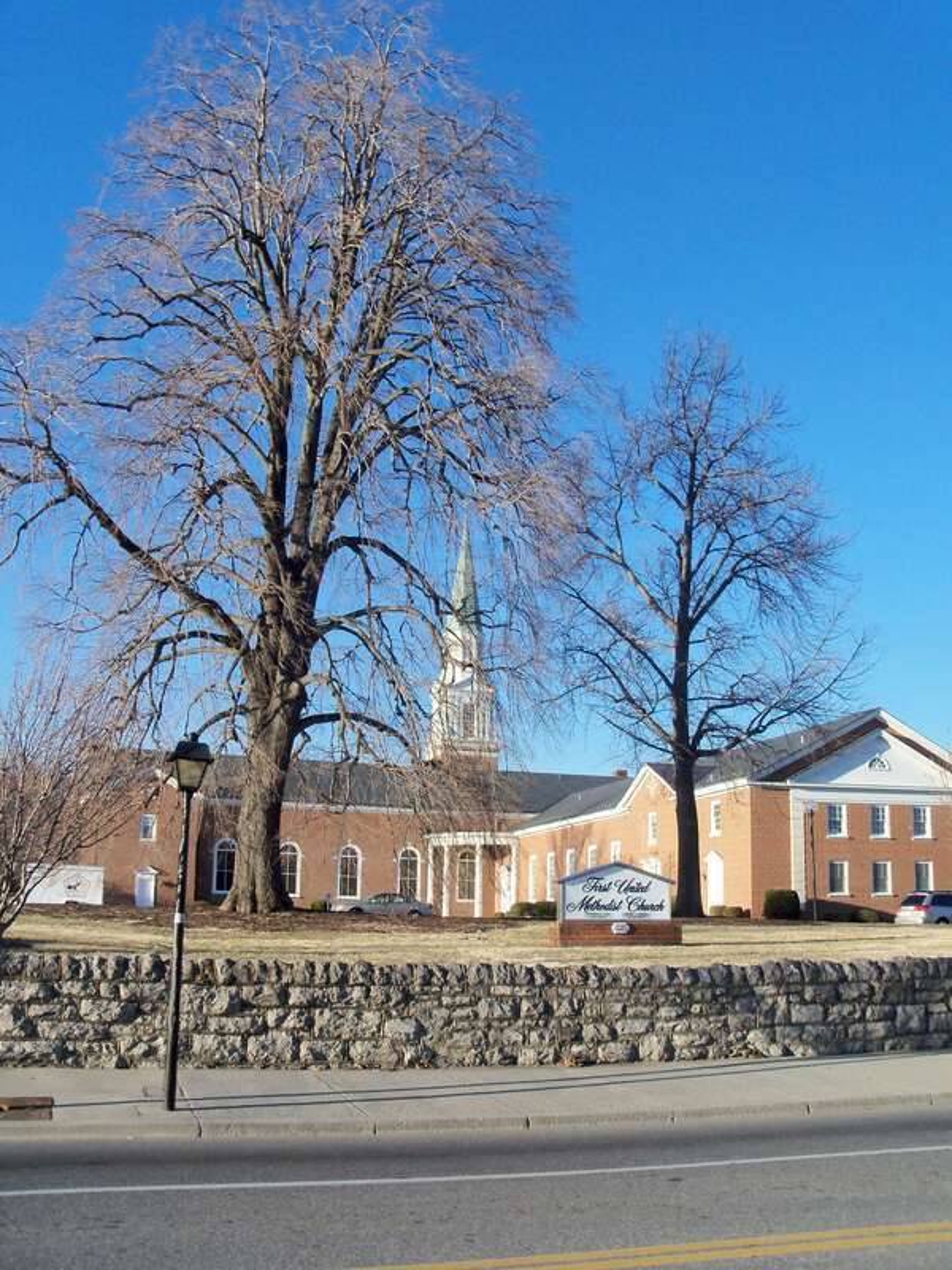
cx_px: 476
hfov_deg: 40.7
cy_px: 635
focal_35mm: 35
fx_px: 1283
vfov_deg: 52.6
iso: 80
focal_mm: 6.3
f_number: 3
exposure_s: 1/640
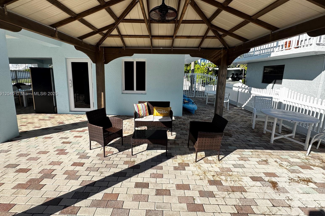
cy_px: 94
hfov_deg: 100.4
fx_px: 135
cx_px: 158
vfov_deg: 77.0
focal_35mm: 15
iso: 50
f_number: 2.2
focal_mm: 2.22
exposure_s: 1/956
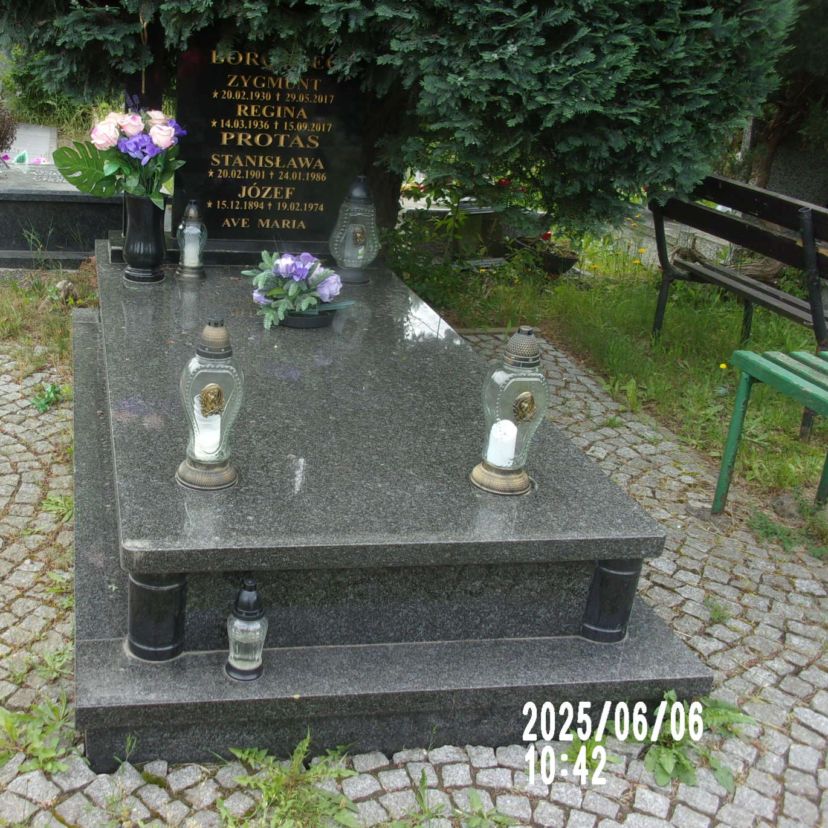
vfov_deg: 44.9
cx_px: 256
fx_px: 1001
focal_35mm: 37
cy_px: 382
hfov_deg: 44.1
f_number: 3.9
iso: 80
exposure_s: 1/140
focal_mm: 5.1
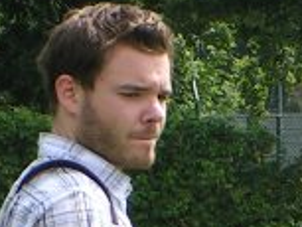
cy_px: 436
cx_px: 338
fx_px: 5719
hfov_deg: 3.0
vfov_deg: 2.3
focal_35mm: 655
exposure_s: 1/320
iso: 50
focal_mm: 19.1
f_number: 5.6
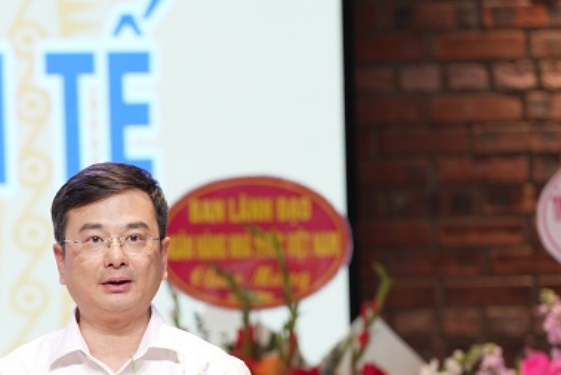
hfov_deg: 4.8
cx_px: 61
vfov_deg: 3.2
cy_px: 382
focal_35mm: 426
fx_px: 6641
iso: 125
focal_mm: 200
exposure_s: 1/30
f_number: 3.2
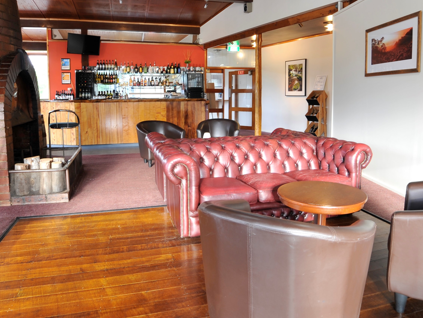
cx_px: 263
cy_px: 150
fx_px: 220
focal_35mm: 18
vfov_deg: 71.5
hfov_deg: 86.1
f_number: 8
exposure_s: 1/2
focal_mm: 14
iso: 200
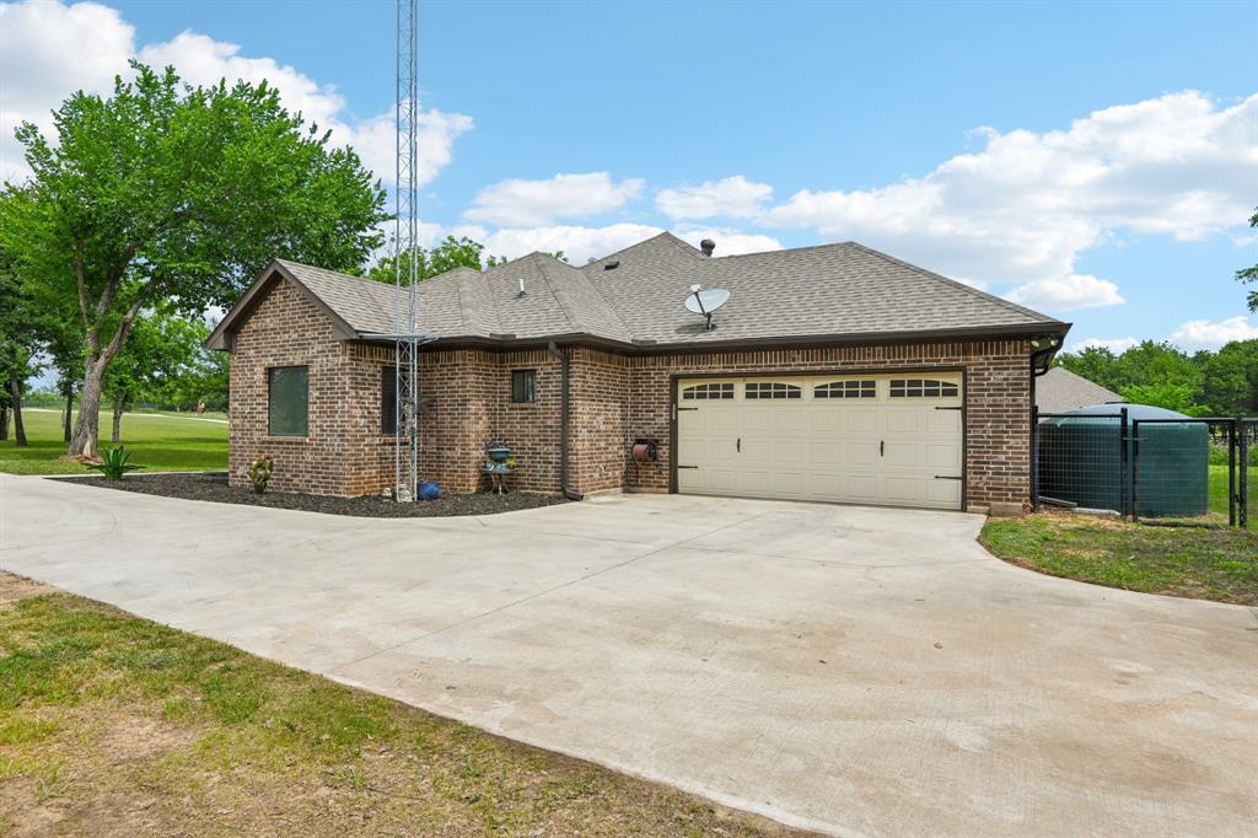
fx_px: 699
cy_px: 419
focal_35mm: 20
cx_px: 629
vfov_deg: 61.9
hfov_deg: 84.0
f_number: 8
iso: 400
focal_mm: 20
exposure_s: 1/1600
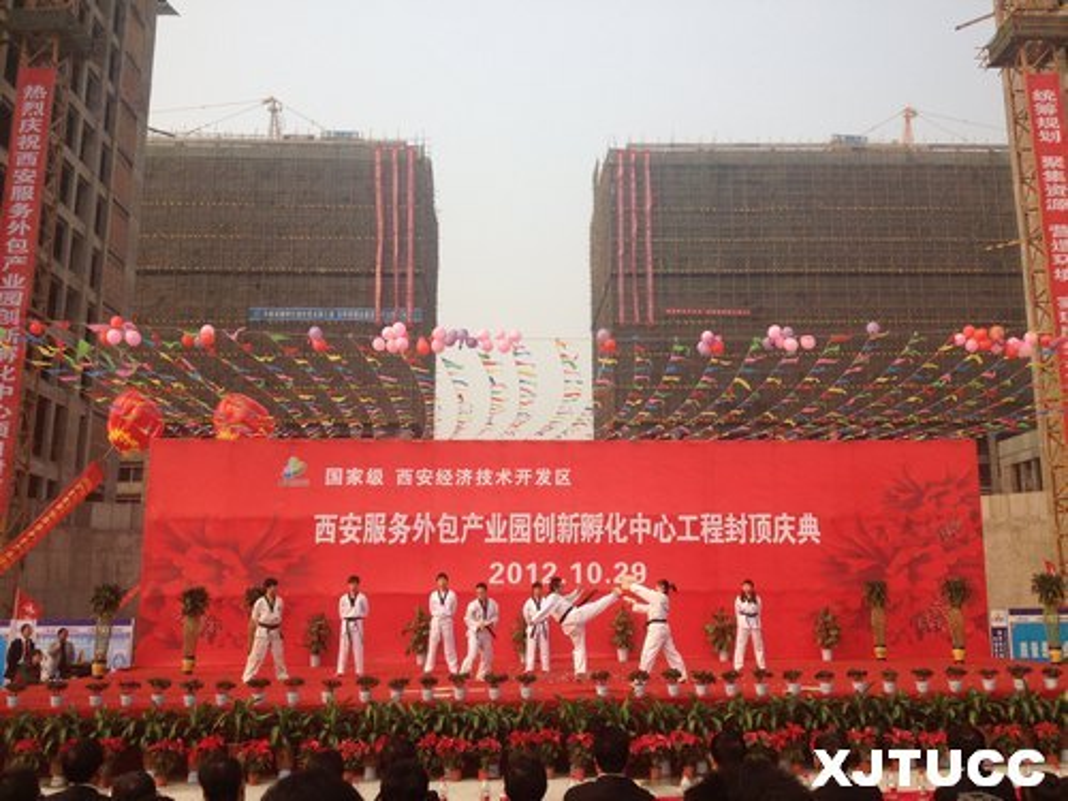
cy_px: 400
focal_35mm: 35
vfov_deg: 40.7
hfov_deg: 52.6
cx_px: 534
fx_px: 1080
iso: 50
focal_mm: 4.28
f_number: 2.4
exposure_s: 1/1022
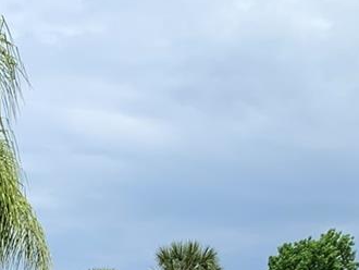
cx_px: -2
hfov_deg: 15.3
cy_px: 578
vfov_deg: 10.6
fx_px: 1308
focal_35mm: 126
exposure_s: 1/2309
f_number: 1.8
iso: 25
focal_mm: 4.25
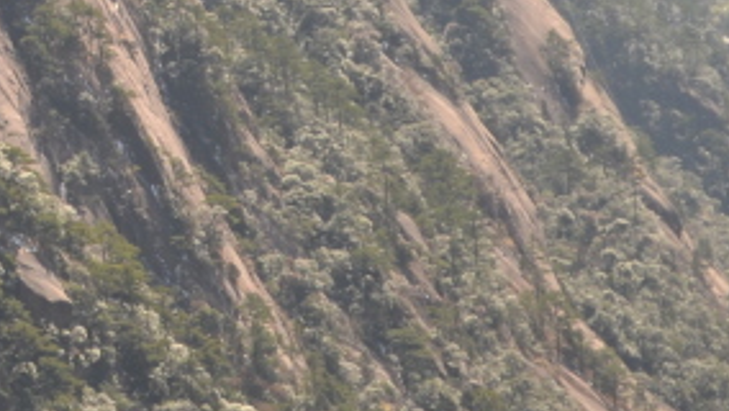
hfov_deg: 6.8
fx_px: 6031
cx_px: -241
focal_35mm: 312
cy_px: -91
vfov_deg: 3.9
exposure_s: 1/125
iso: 100
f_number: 5.6
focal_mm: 55
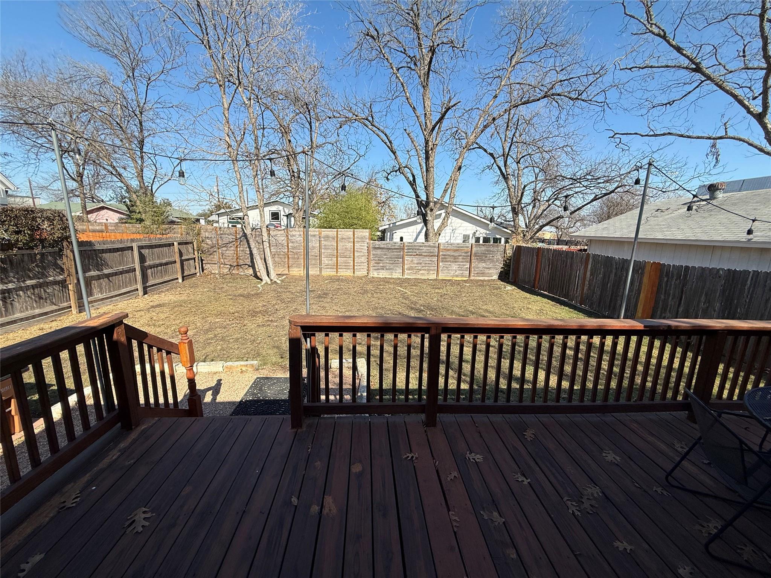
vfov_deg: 85.7
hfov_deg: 102.1
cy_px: 289
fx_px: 312
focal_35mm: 14
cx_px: 386
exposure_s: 1/1613
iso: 50
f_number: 2.2
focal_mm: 2.22
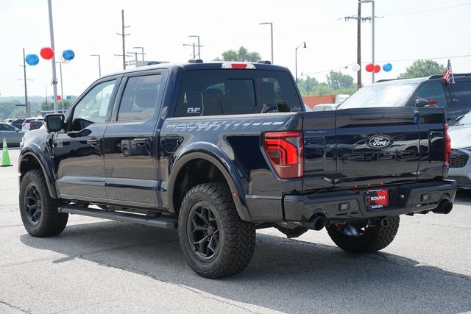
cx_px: 236
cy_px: 157
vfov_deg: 22.3
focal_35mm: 61
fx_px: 798
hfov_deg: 32.9
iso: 100
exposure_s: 1/125
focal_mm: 61
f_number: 9
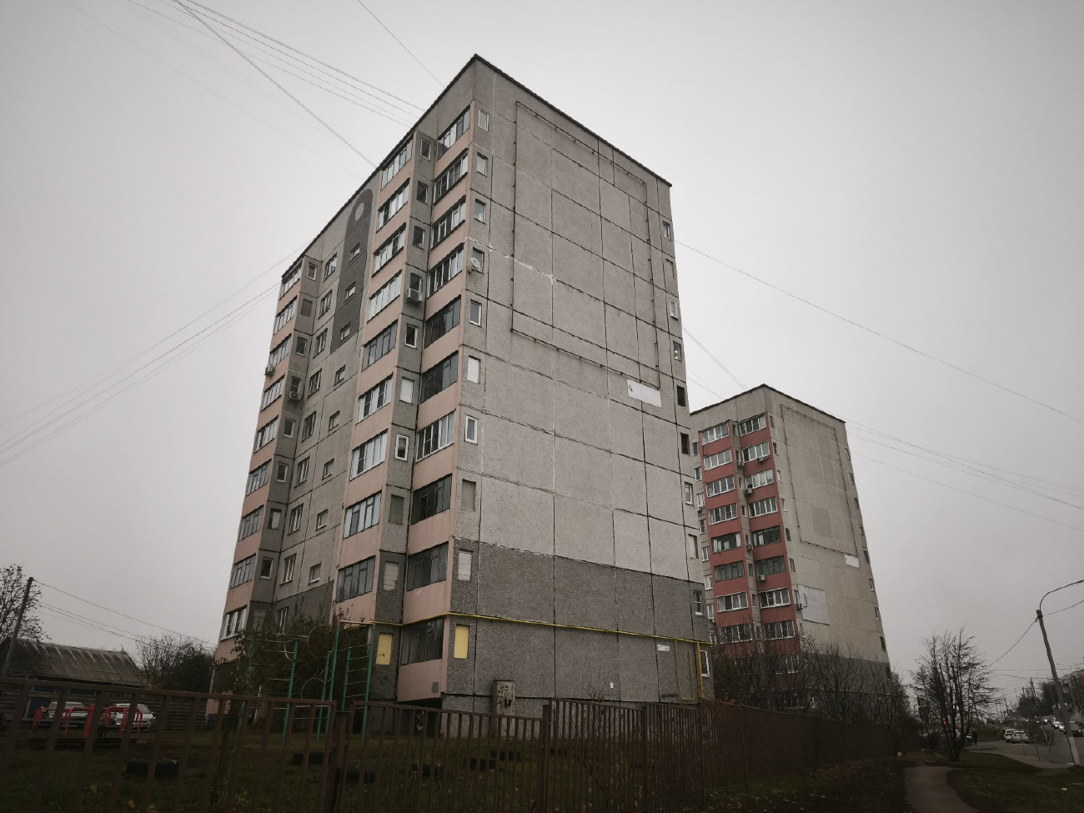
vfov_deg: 58.9
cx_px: 542
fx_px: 720
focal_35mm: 23
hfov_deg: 73.9
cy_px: 406
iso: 250
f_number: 1.7
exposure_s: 1/1199
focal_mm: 5.35
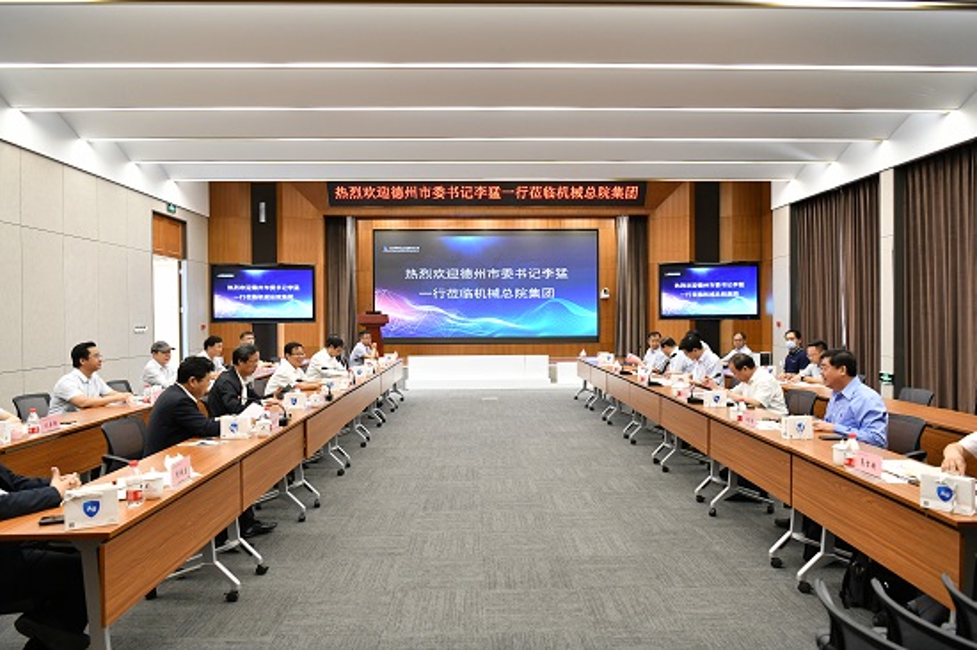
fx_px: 651
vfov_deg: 53.1
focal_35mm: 24
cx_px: 488
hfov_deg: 73.8
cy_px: 325
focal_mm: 24
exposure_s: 1/60
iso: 3200
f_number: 4.5
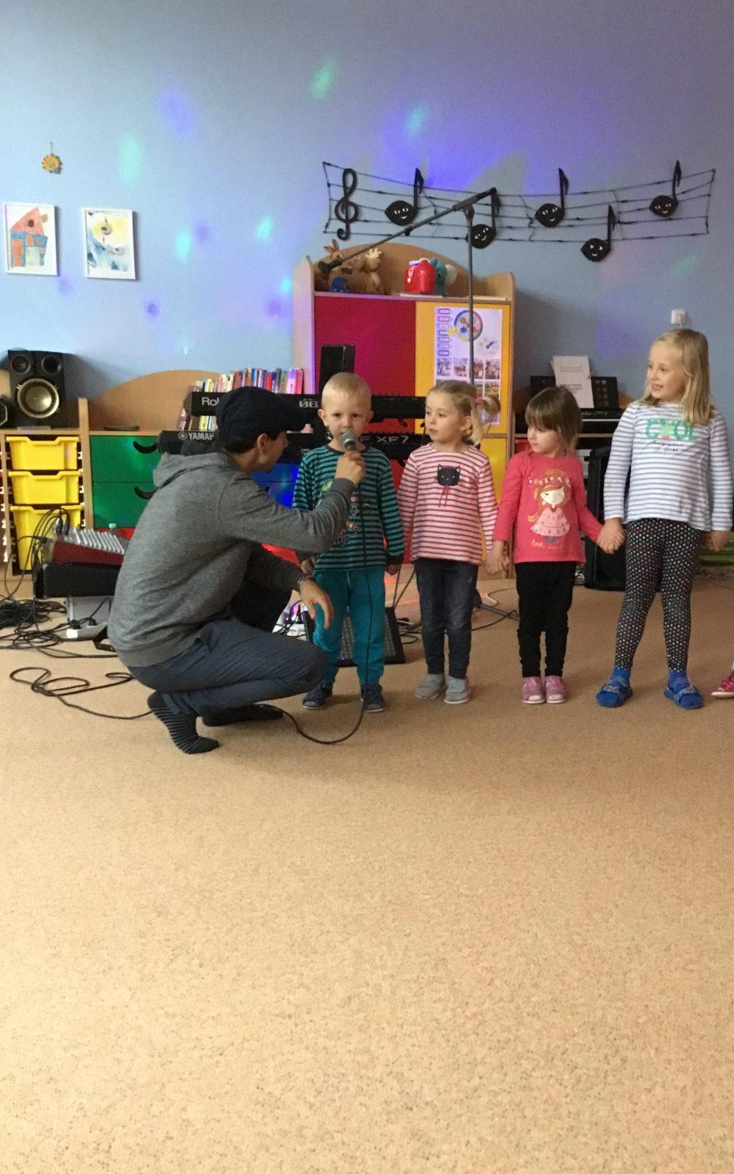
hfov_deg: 35.2
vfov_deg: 54.0
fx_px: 1152
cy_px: 623
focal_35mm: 36
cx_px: 459
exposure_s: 1/17
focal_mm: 3.3
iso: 250
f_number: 2.4
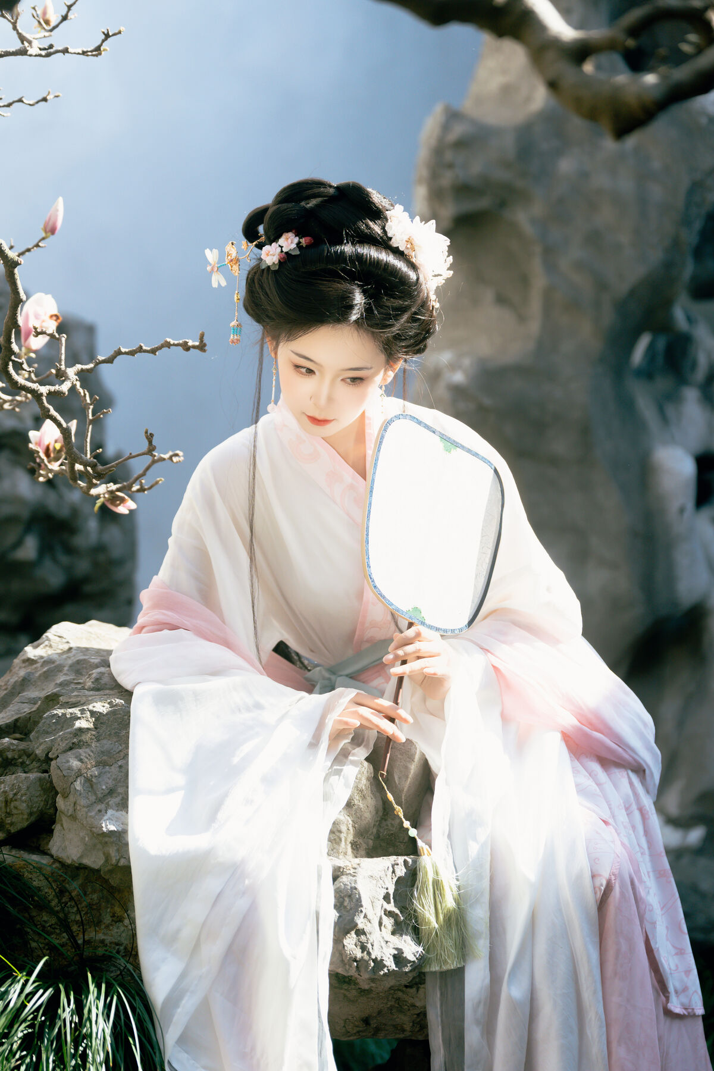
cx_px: 357
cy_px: 536
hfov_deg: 13.0
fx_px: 3124
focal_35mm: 105
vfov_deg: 19.5
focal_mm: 105
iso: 640
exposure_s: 1/2000
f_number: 2.8
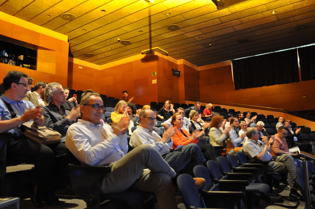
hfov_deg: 67.4
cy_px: 104
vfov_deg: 47.8
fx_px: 236
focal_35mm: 27
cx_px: 158
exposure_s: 1/8
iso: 1600
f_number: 3.5
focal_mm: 18
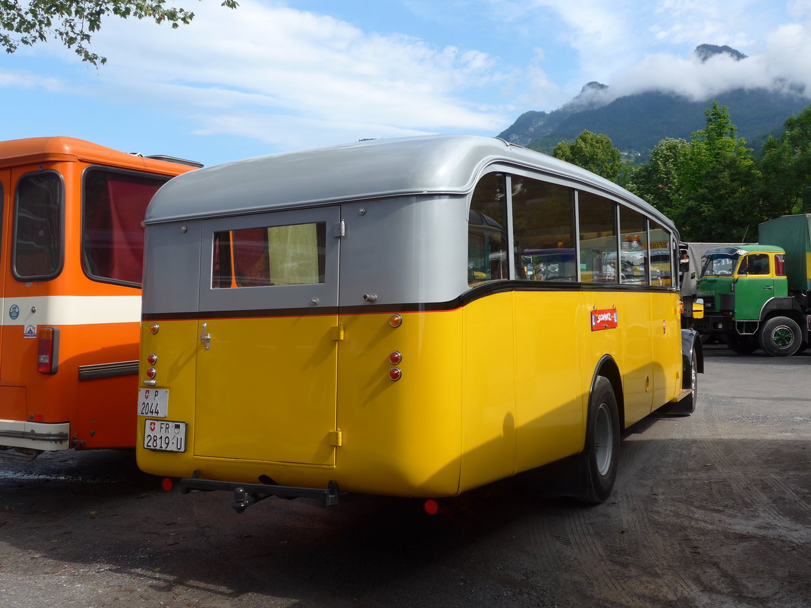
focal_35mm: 36
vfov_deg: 39.7
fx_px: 843
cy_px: 304
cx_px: 406
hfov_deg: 51.4
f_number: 2.8
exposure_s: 1/1300
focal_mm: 7.5
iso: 80
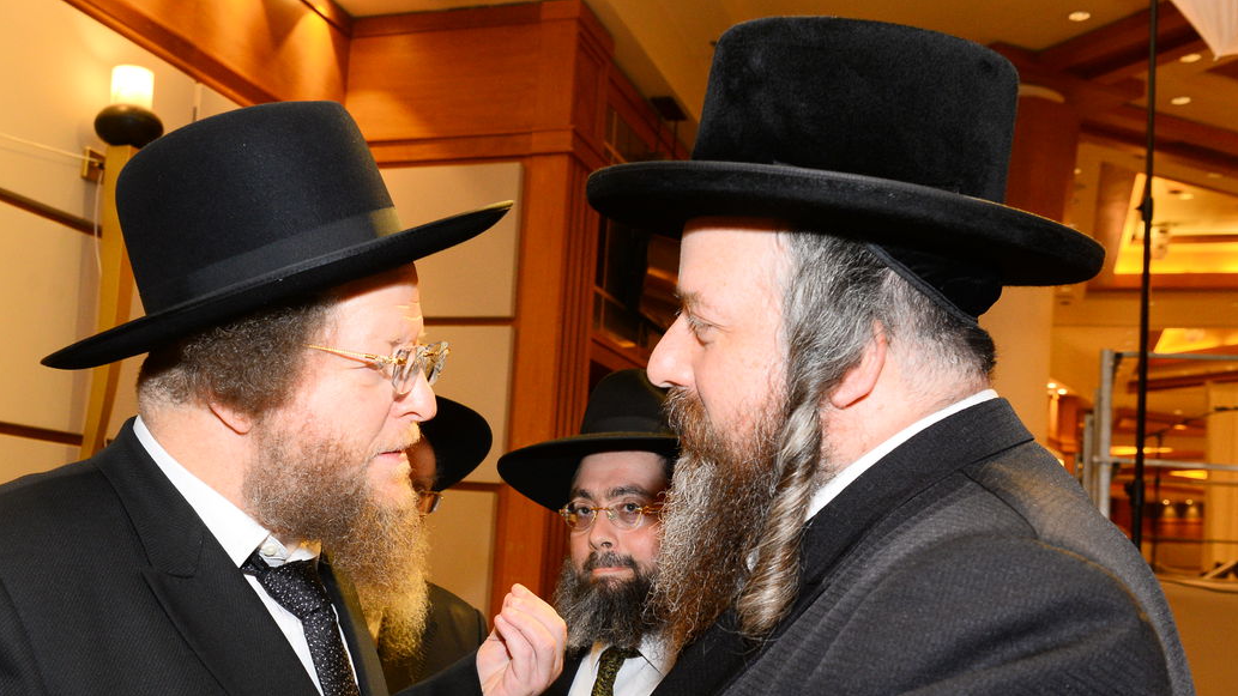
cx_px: 508
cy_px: 481
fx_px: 1444
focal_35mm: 44
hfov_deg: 46.2
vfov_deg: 26.9
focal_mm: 31
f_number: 7.1
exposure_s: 1/125
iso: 2000
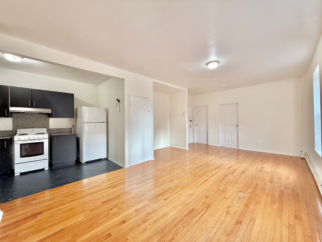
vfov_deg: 85.7
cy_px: 121
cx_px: 161
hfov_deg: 102.1
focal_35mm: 14
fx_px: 130
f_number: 2.2
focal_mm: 2.22
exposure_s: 1/99
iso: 80
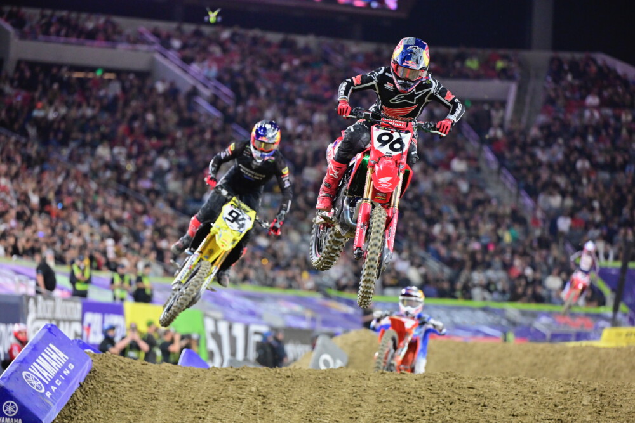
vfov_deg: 6.9
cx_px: 318
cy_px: 212
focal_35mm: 200
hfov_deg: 10.3
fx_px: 3528
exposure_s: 1/1000
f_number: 3.5
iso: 4000
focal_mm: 200
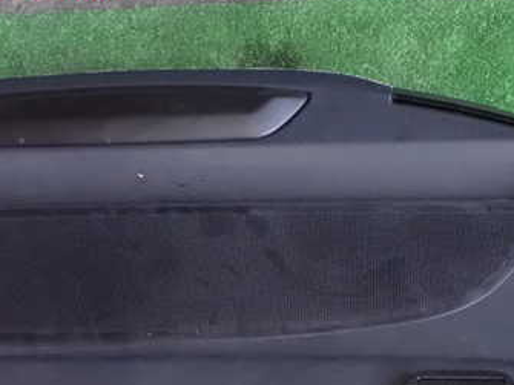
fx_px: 1009
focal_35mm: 68
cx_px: 301
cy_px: 310
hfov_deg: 28.5
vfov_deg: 21.3
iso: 1600
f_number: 10
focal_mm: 6.83
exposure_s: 1/40
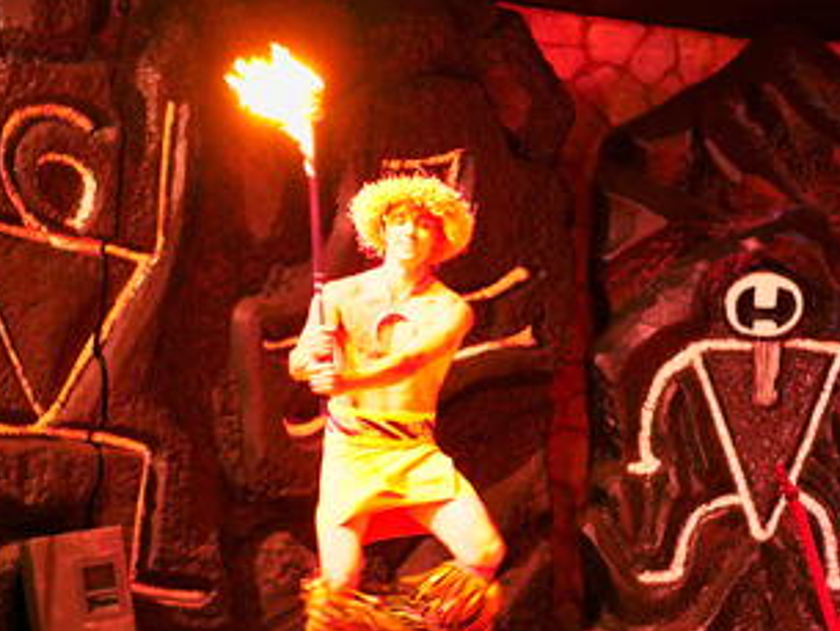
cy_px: 350
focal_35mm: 133
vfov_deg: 11.2
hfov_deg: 14.8
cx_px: 402
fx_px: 3229
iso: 1250
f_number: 1.8
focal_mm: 45
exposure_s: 1/100
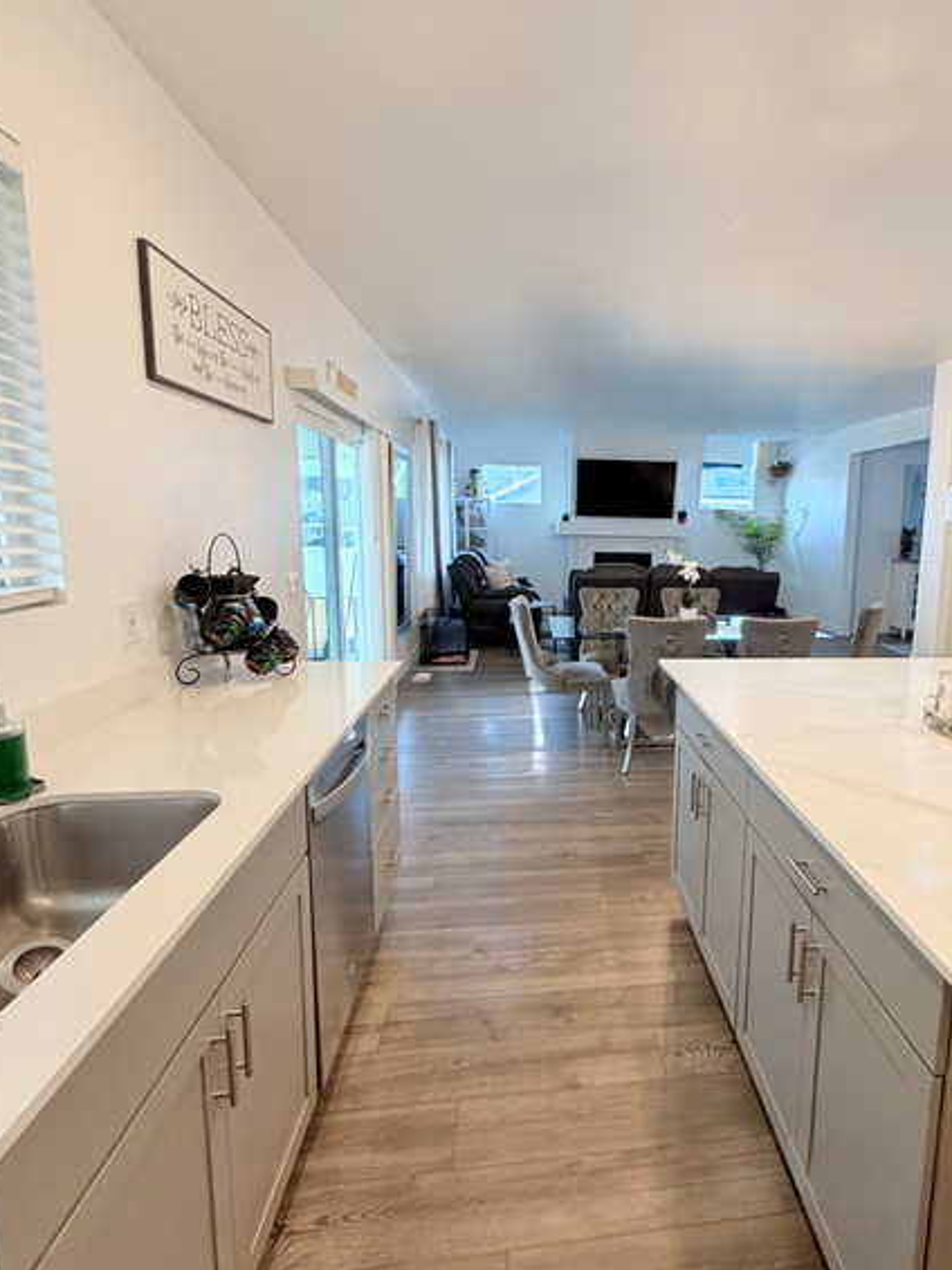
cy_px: 626
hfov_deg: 66.9
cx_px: 631
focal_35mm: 19
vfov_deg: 84.7
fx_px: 697
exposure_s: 1/120
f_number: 2.2
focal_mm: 2.22
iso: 250
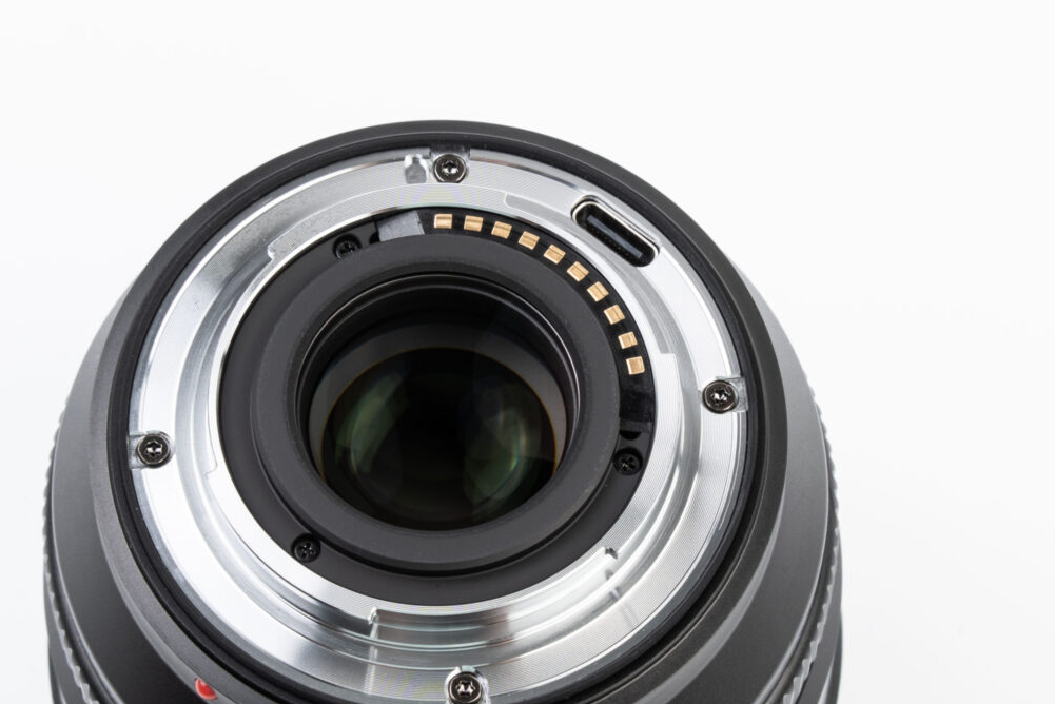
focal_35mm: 151
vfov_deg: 9.1
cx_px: 522
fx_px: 4426
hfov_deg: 13.6
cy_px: 387
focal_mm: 84
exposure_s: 1/100
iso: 100
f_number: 20
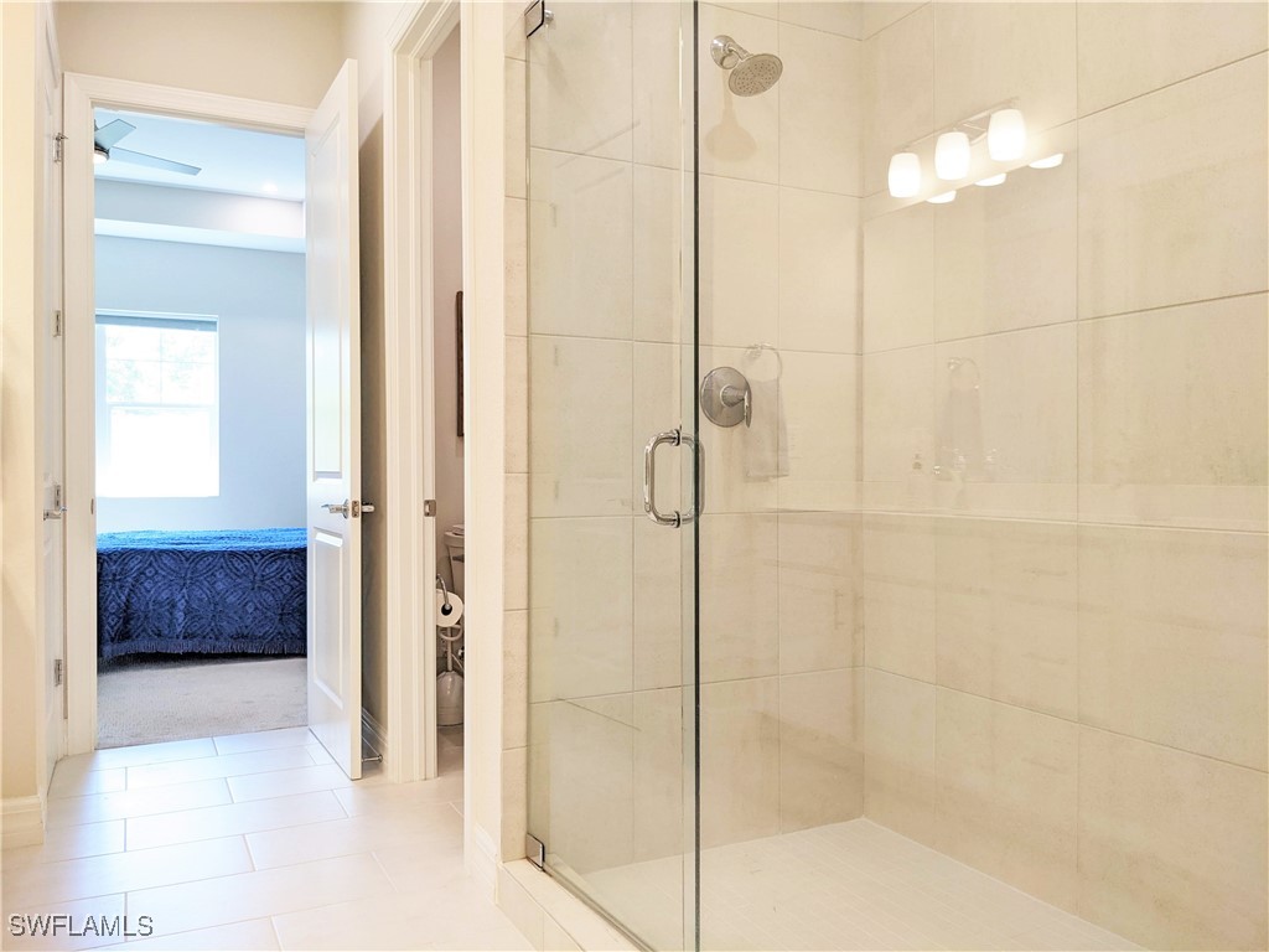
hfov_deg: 65.3
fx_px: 990
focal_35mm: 27
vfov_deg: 51.4
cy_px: 476
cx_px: 634
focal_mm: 4.38
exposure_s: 1/120
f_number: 1.73
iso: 141
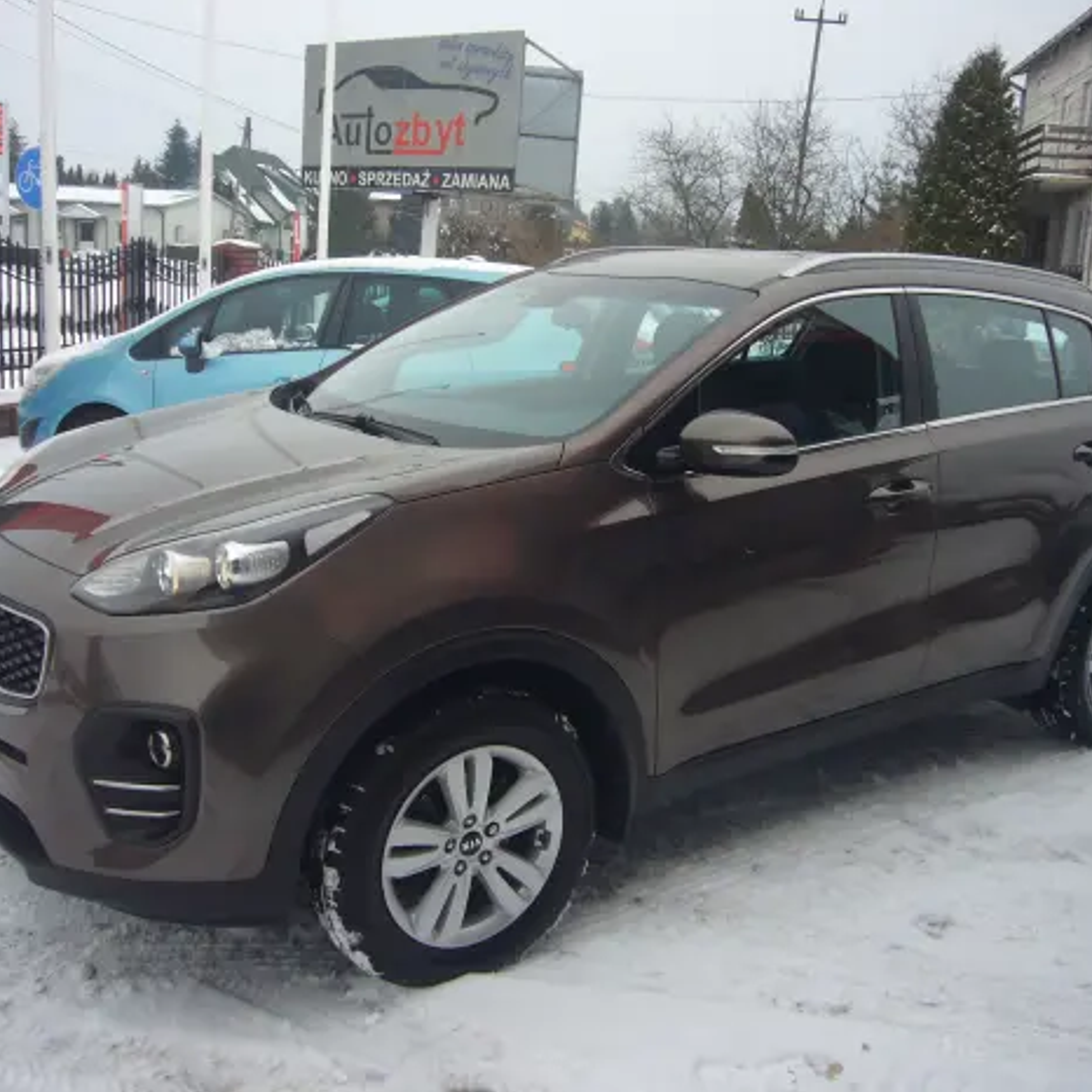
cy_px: 539
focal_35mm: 34
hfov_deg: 48.4
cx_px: 562
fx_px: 1213
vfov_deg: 48.4
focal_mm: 4.6
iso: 80
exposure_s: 1/250
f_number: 2.8
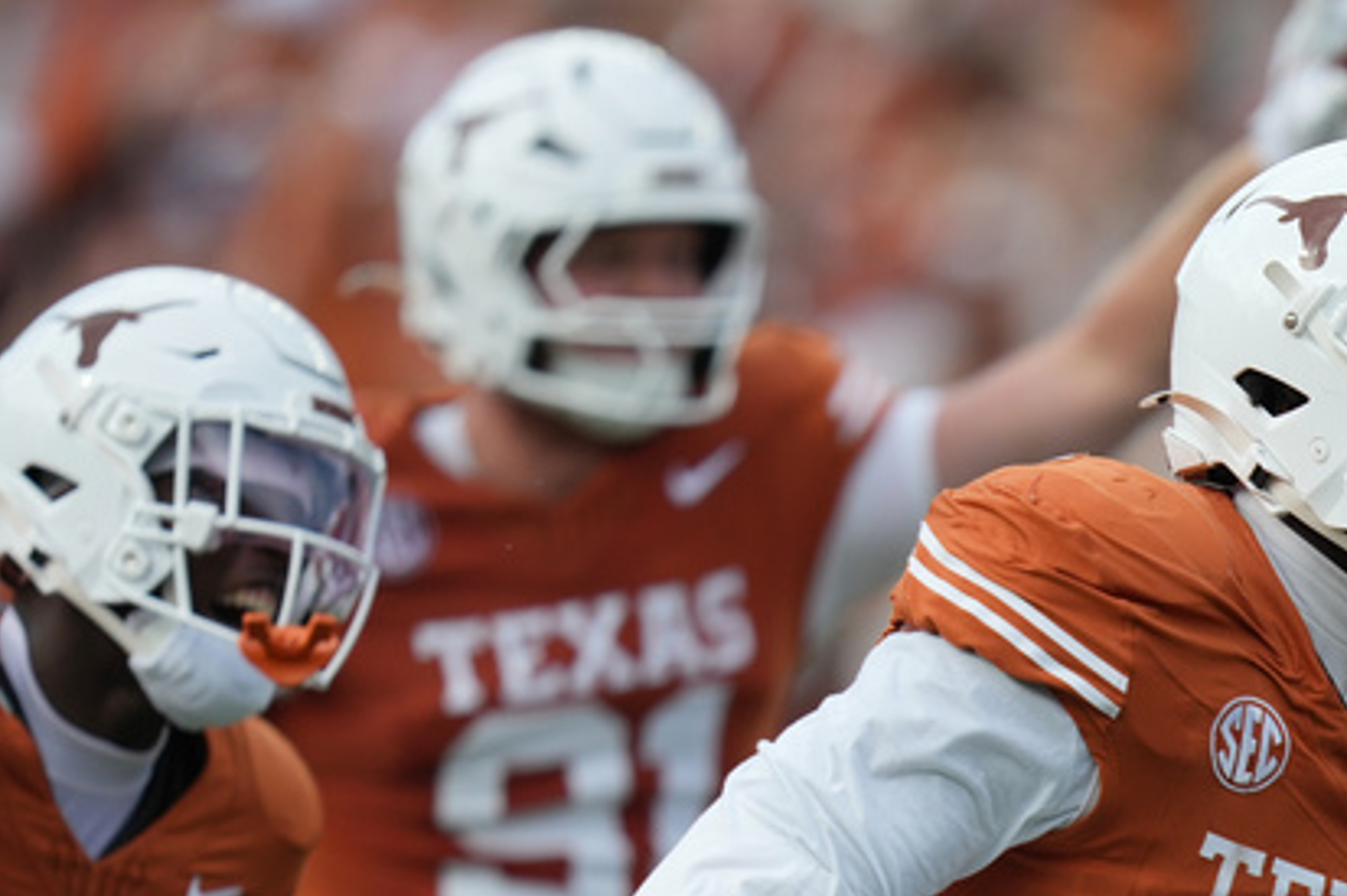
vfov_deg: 1.4
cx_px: 1226
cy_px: 1051
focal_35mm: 992
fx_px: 37101
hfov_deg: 2.1
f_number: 2.8
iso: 320
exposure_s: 1/2500
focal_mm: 400
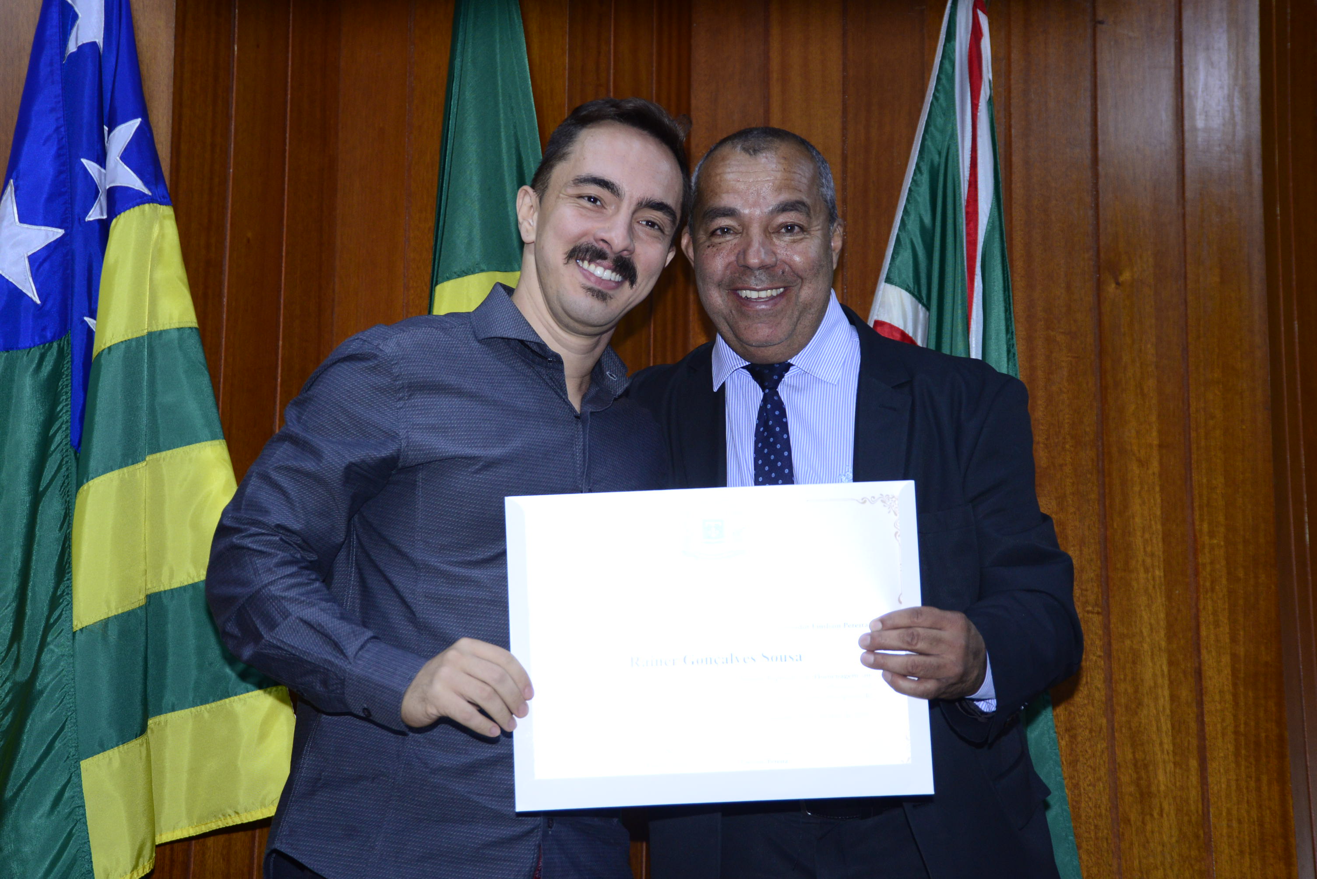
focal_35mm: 66
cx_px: 658
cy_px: 440
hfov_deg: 30.5
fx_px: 2415
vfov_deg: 20.6
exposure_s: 1/80
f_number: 5.3
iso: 1600
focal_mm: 66
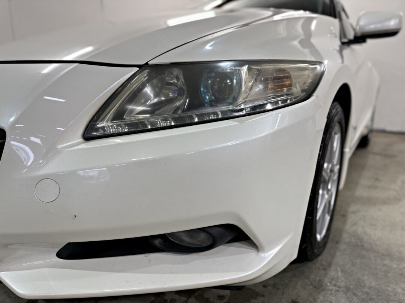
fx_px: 281
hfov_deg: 71.6
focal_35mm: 24
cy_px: 152
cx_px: 202
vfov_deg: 56.8
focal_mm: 6.76
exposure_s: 1/100
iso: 100
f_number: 1.78
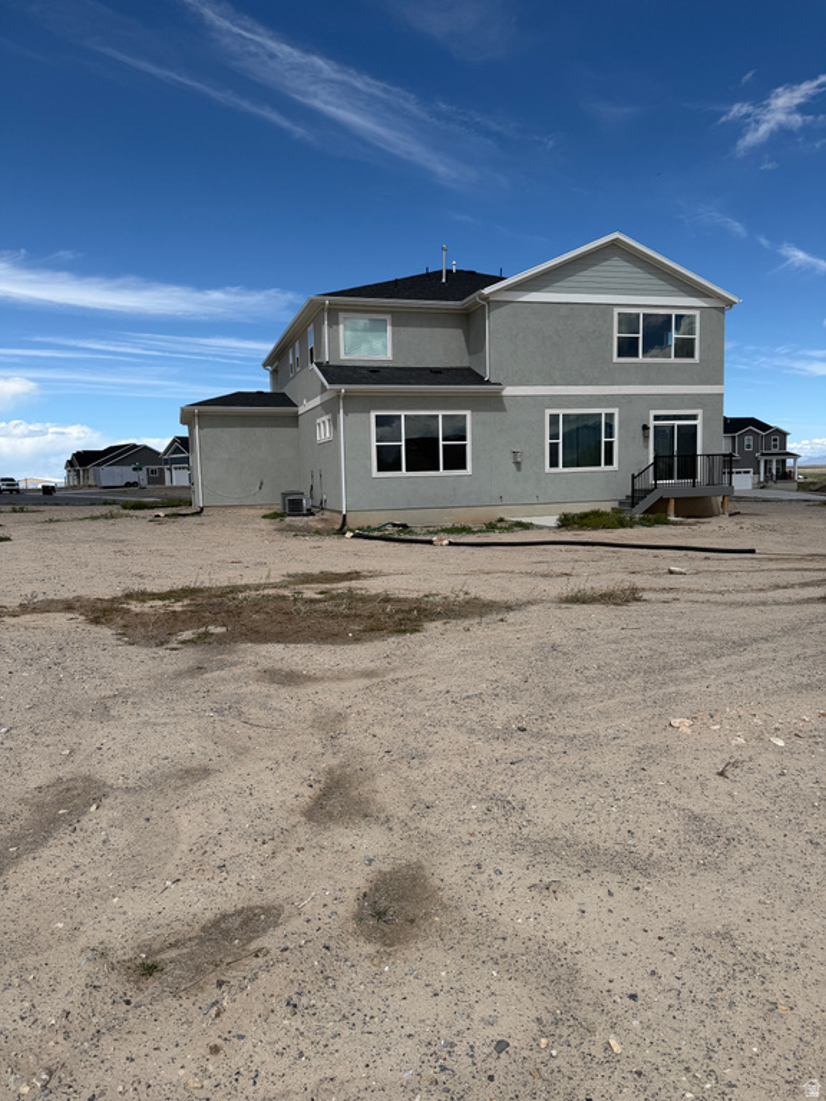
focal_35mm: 24
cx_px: 413
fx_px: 764
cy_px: 550
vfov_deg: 71.6
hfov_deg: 56.8
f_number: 1.78
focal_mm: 6.76
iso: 80
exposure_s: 1/8130
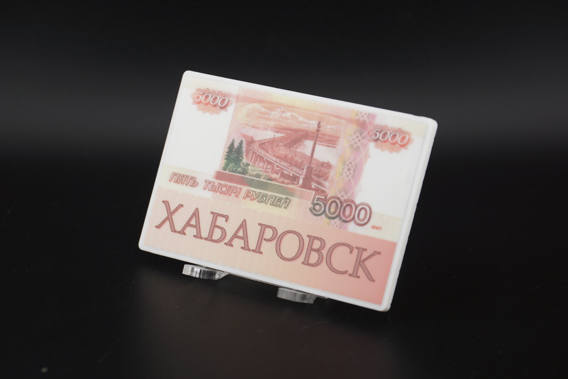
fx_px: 2130
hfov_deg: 15.2
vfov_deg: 10.2
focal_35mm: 135
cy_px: 190
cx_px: 284
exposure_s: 1/160
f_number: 5.6
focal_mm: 90
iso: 100
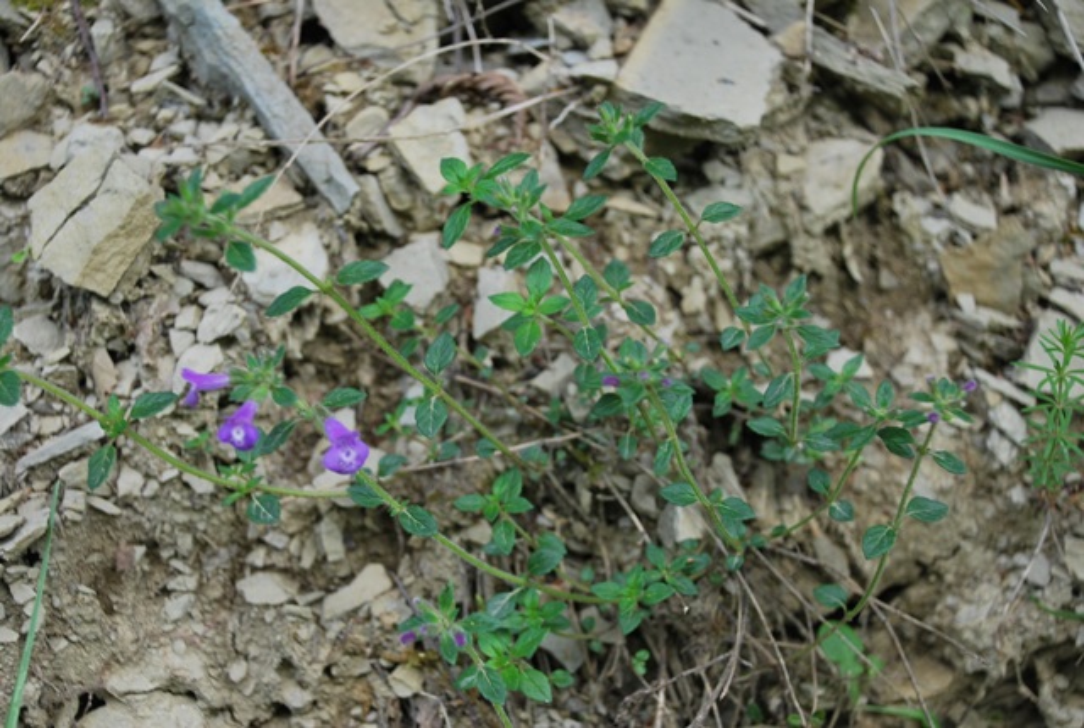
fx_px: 1811
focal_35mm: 60
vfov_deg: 22.7
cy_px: 364
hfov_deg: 33.3
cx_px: 542
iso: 200
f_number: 4.5
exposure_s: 1/60
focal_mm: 40
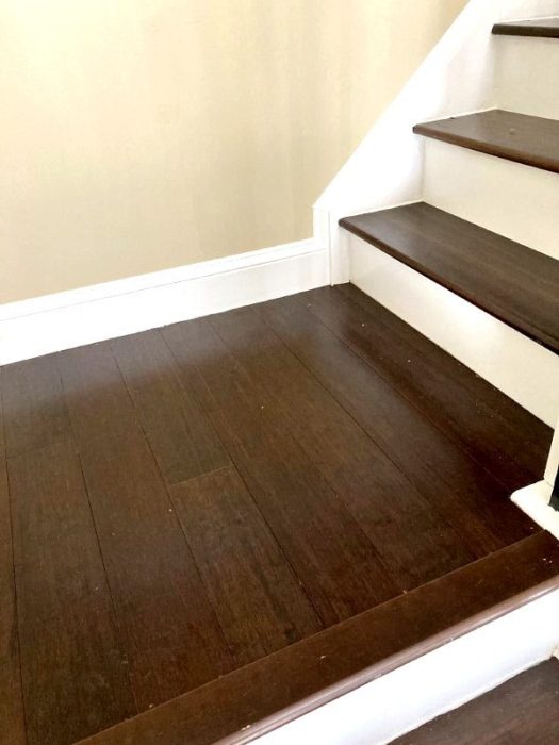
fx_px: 603
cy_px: 372
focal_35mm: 28
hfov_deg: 49.7
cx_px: 280
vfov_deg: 63.4
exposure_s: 1/60
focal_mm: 3.99
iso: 200
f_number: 1.8
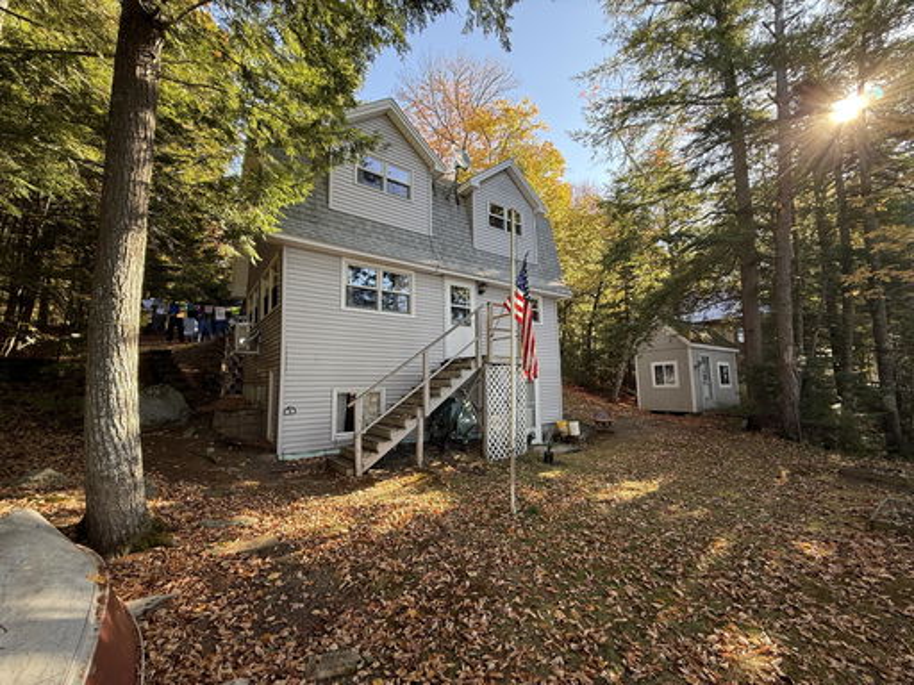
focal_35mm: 14
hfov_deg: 102.1
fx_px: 370
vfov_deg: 85.7
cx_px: 457
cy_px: 342
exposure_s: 1/125
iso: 50
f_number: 2.2
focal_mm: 2.22
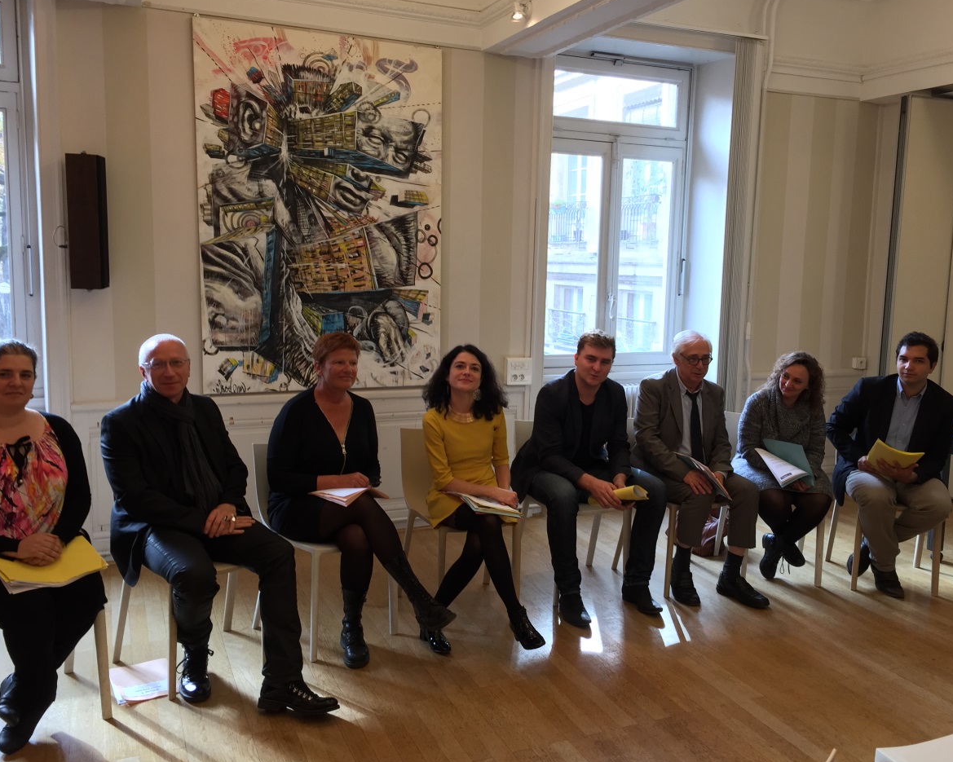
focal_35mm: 31
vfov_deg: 47.1
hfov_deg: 57.1
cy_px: 380
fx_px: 874
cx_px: 506
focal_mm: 4.15
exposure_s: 1/40
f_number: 2.2
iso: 32
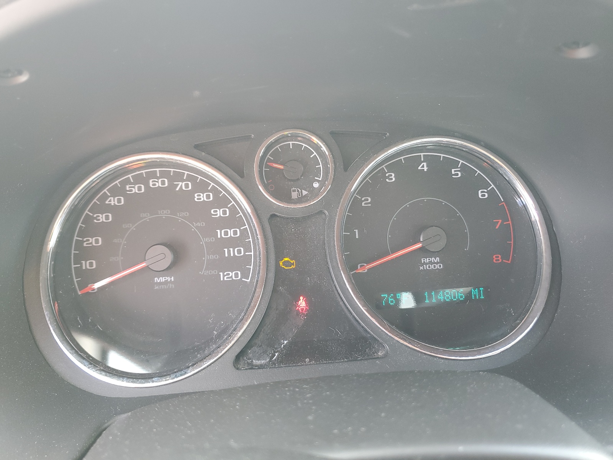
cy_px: 230
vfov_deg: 53.1
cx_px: 306
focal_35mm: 26
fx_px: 460
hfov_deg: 67.3
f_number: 1.5
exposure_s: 1/60.2
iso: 68
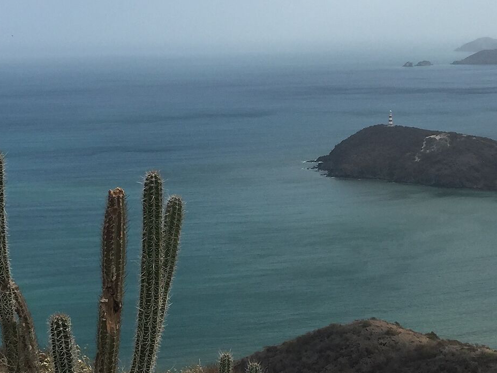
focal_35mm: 75
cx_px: 259
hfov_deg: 26.0
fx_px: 1077
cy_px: 208
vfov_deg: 19.6
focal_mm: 4.15
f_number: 2.2
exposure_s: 1/1582
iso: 32
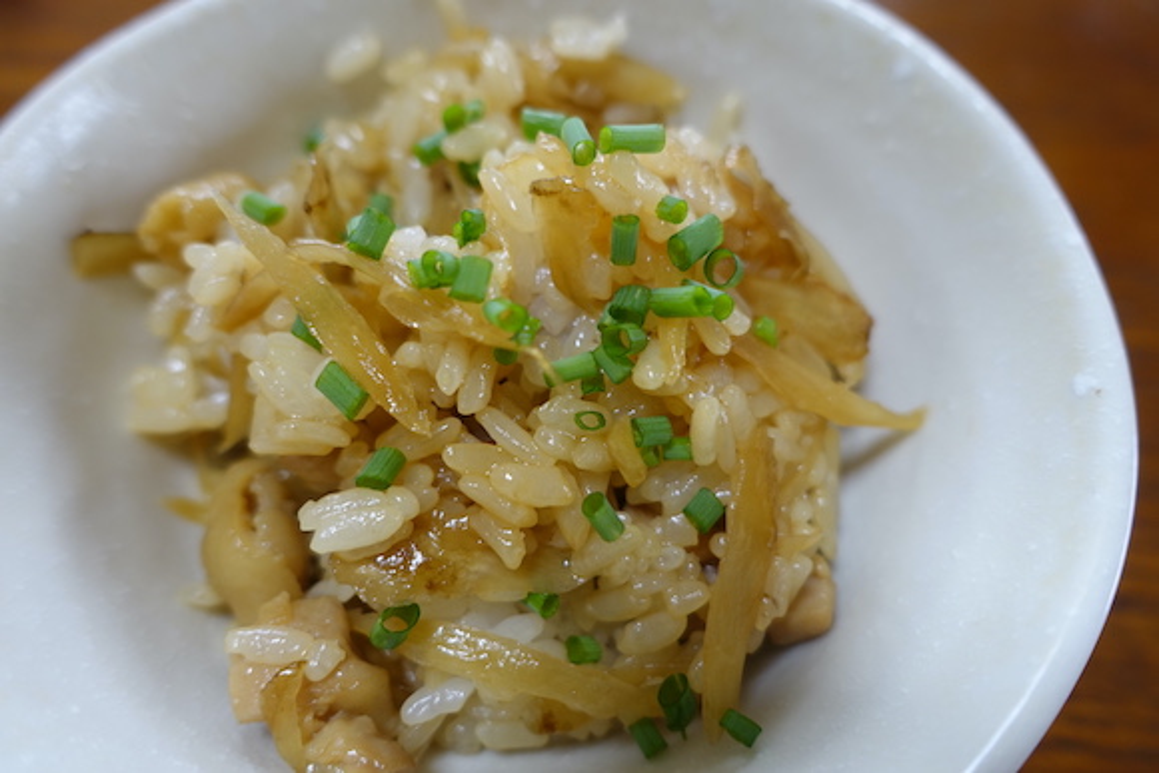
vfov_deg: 53.2
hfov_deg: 73.7
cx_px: 580
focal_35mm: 24
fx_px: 773
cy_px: 386
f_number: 2.5
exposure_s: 1/30
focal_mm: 8.8
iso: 125
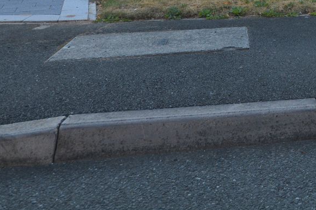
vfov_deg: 19.7
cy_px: -156
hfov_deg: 32.6
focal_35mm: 53
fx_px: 465
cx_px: 354
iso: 110
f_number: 8
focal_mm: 10
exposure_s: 1/250
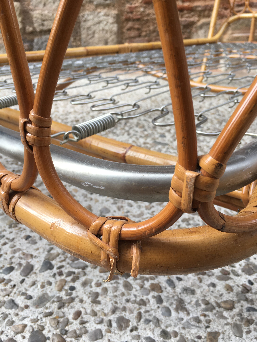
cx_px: 128
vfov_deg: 61.7
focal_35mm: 29
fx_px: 287
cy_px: 171
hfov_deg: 48.2
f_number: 2.2
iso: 25
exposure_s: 1/171
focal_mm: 4.15
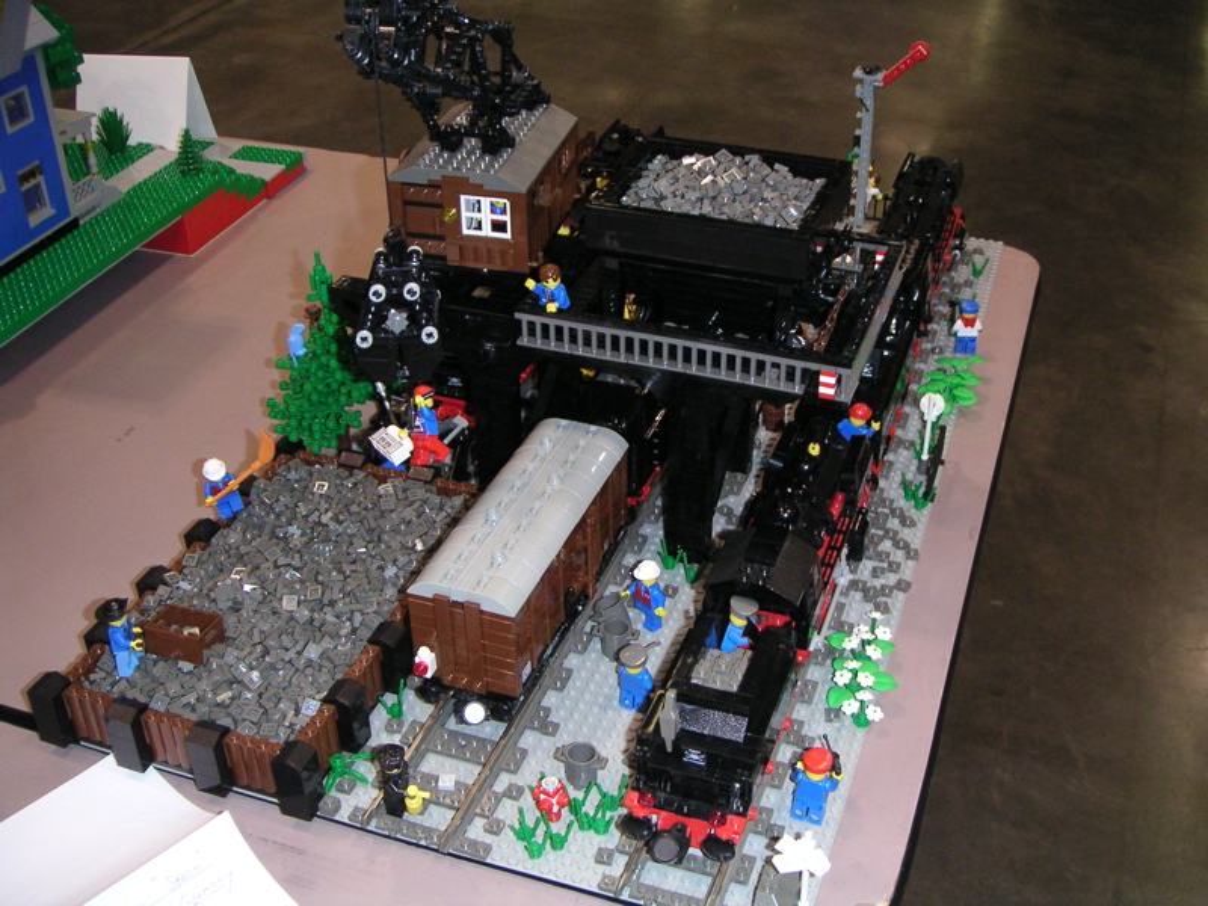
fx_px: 1326
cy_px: 453
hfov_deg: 49.0
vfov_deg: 37.7
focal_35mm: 38
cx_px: 604
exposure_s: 1/45
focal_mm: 6
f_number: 2.8
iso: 160
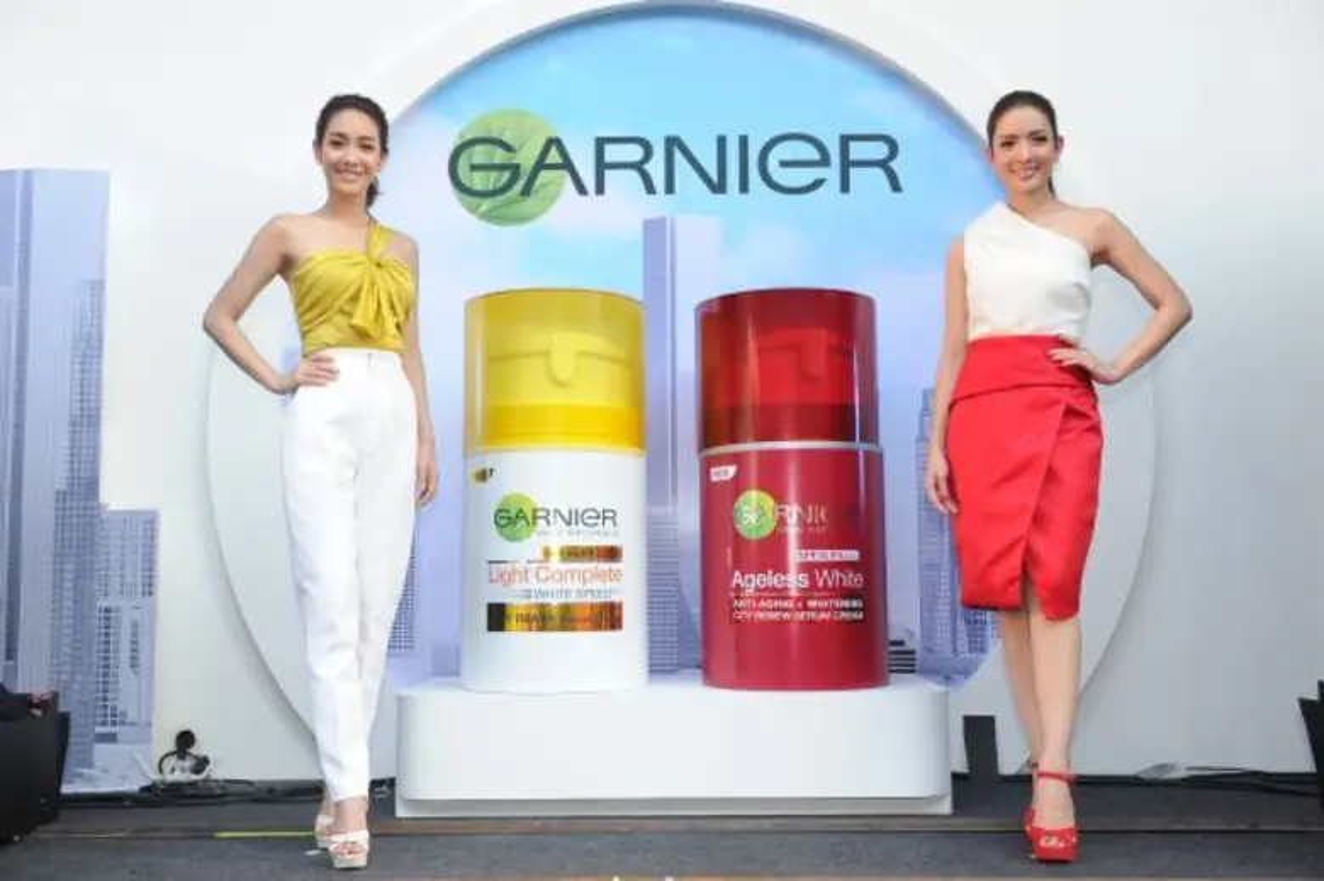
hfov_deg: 54.5
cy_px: 440
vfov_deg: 37.8
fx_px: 1286
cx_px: 662
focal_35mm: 35
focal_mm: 35
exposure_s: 1/200
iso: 640
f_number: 5
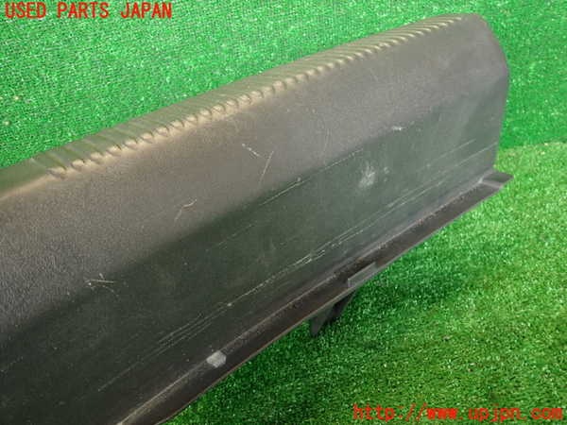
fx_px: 409
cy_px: 212
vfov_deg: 54.9
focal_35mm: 25
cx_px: 284
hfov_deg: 69.4
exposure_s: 1/30
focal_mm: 4.5
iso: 200
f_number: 2
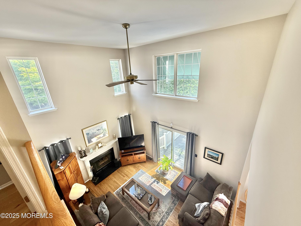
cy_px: 113
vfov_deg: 85.7
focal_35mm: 14
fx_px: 122
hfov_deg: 102.1
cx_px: 150
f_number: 2.2
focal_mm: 2.22
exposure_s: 1/99
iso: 80
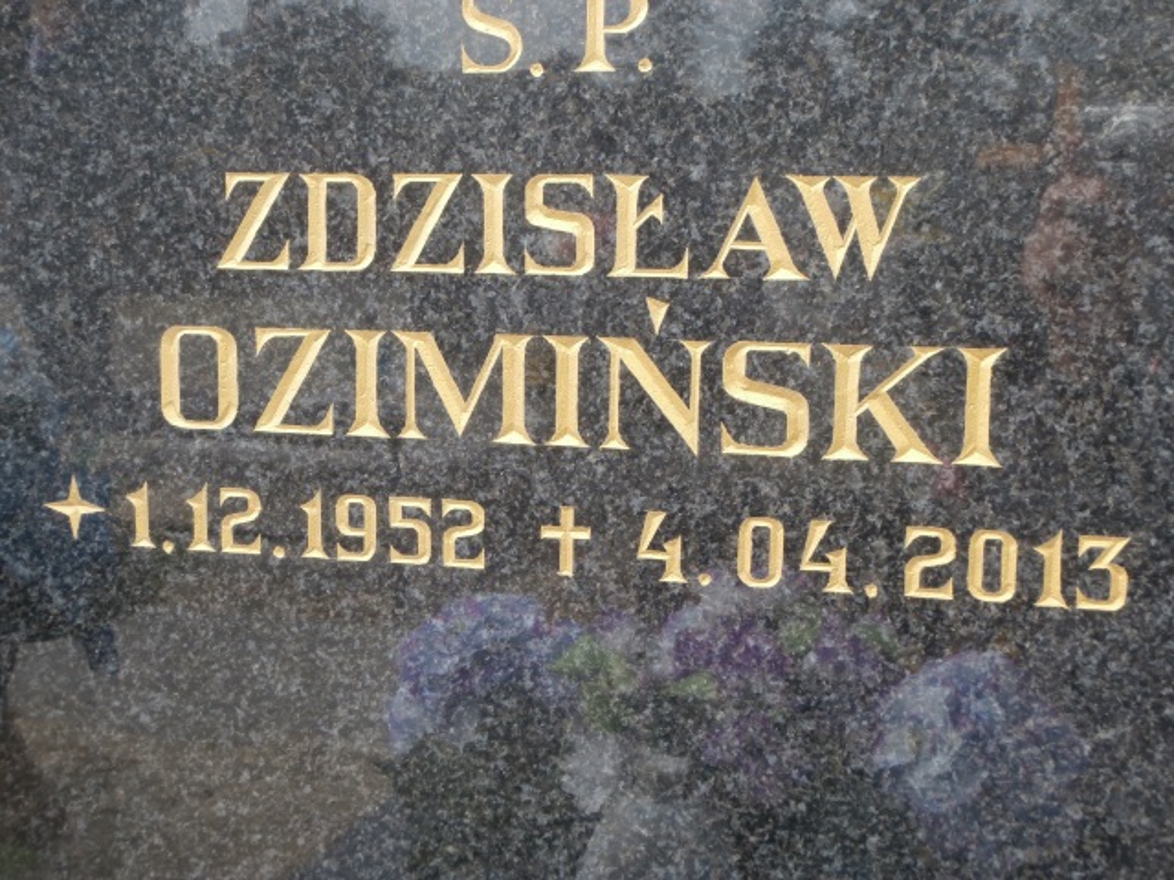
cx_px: 587
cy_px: 440
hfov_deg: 33.8
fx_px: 1933
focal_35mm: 57
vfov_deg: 25.7
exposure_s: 1/100
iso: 100
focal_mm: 10.11
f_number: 4.5
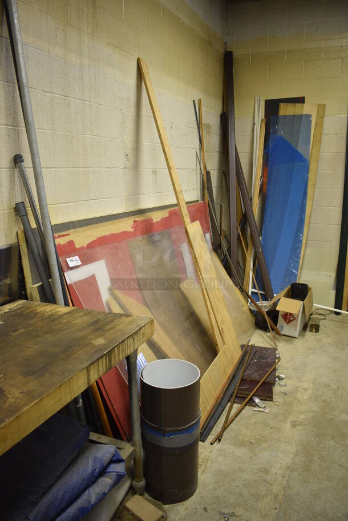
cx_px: 174
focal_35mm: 27
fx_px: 391
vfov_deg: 67.3
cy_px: 260
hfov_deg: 48.0
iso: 2000
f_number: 3.5
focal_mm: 18
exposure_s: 1/125
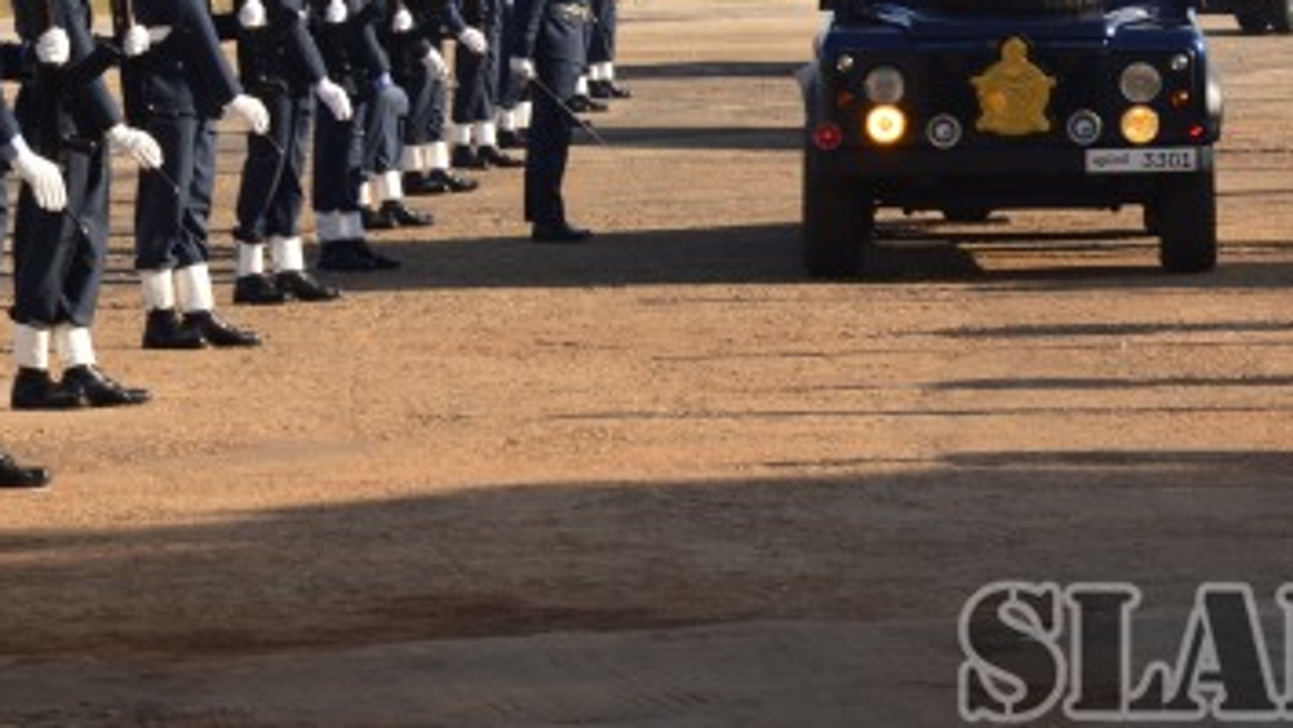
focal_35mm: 212
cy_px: 146
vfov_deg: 5.7
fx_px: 7271
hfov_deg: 10.1
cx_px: 1060
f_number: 13
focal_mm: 80
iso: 200
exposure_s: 1/160
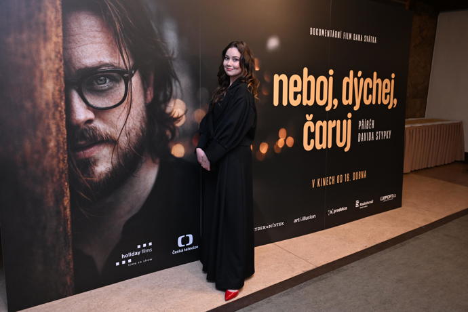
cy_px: 156
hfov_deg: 61.1
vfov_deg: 43.0
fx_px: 396
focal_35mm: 30
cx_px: 234
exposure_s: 1/100
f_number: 4.5
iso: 1600
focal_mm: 30.5
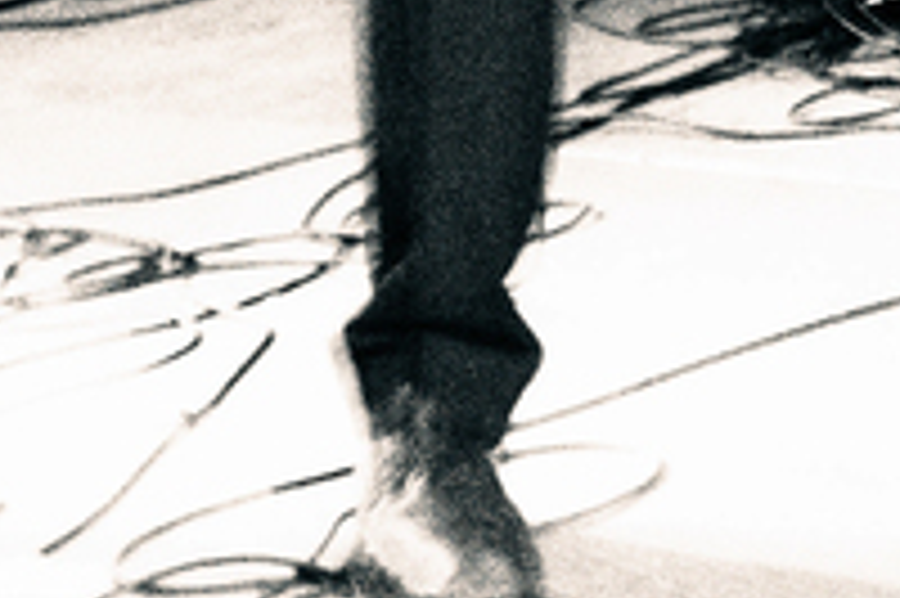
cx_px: 412
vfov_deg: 8.1
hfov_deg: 12.8
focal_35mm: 160
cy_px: -625
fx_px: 3997
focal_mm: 21
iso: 1600
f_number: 4.1
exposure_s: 1/4
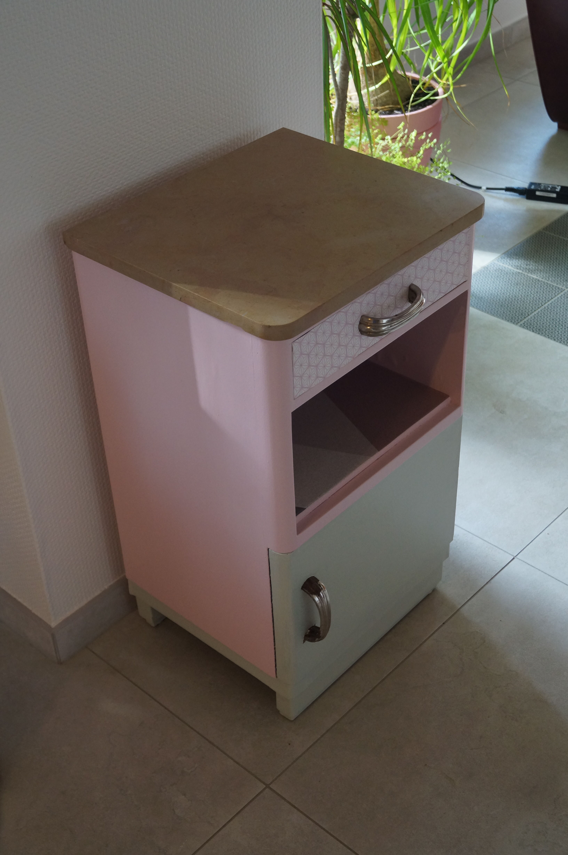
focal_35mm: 45
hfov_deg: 29.8
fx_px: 1067
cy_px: 428
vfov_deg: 43.6
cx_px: 284
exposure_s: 1/60
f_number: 4.5
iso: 640
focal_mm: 30
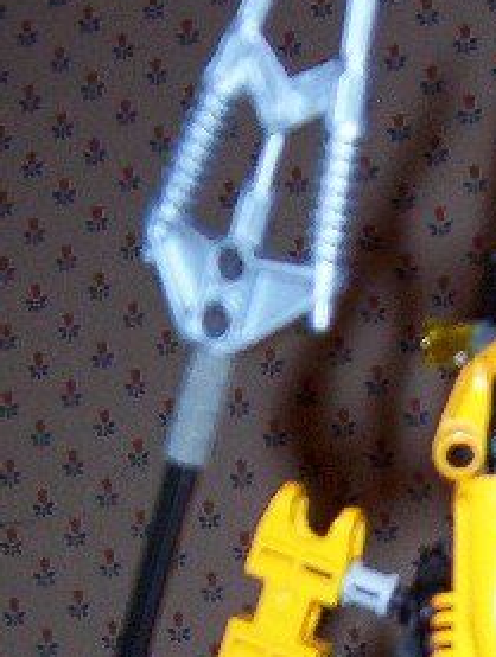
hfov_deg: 13.8
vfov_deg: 17.5
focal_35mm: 106
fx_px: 2017
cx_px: 501
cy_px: 823
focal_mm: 5.54
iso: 140
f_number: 2.76
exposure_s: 1/30
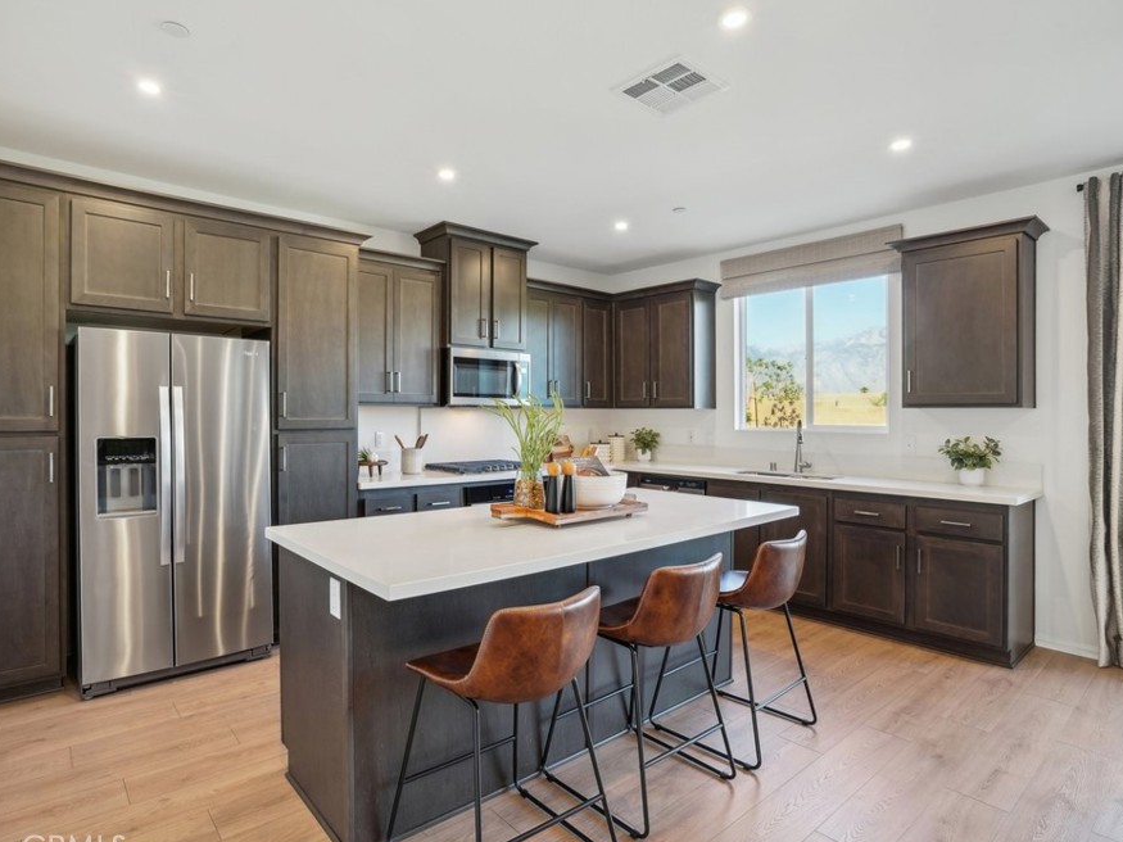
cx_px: 506
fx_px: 584
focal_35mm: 18
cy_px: 427
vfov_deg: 71.6
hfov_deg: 87.5
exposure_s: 1/20
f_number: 7.1
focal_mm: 16
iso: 400
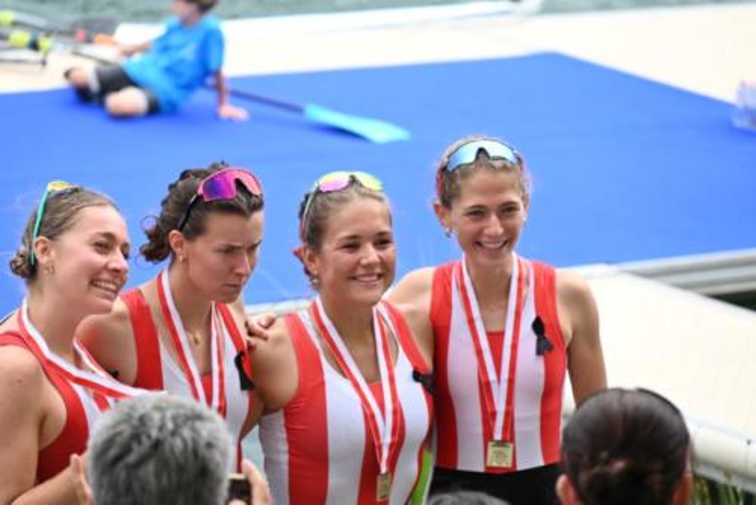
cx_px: 378
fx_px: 4202
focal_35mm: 200
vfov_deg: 6.9
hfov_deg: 10.3
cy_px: 252
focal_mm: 200
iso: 450
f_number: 6.3
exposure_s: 1/250
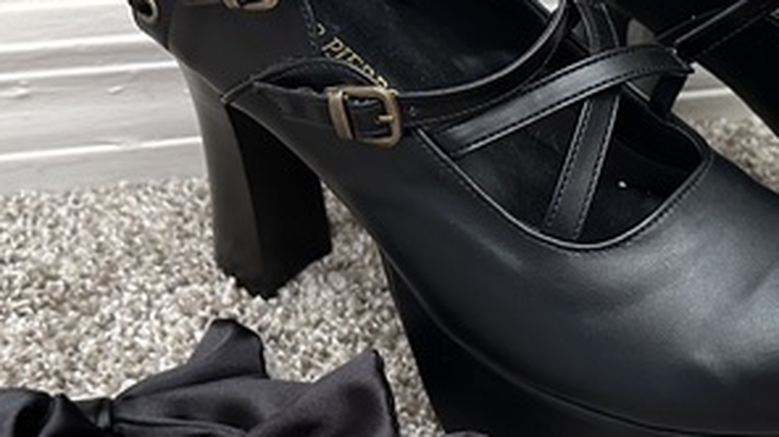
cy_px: 221
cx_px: 520
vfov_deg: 21.0
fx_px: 1177
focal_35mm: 57
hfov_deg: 36.3
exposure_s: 1/60
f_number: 1.78
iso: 1000
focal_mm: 6.86
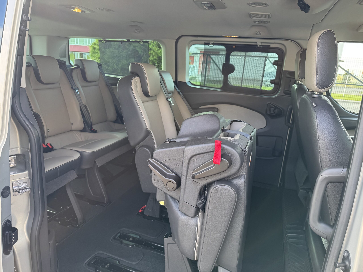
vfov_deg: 56.8
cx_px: 182
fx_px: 252
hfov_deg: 71.6
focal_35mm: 24
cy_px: 136
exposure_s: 1/121
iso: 80
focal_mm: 6.76
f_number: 1.78
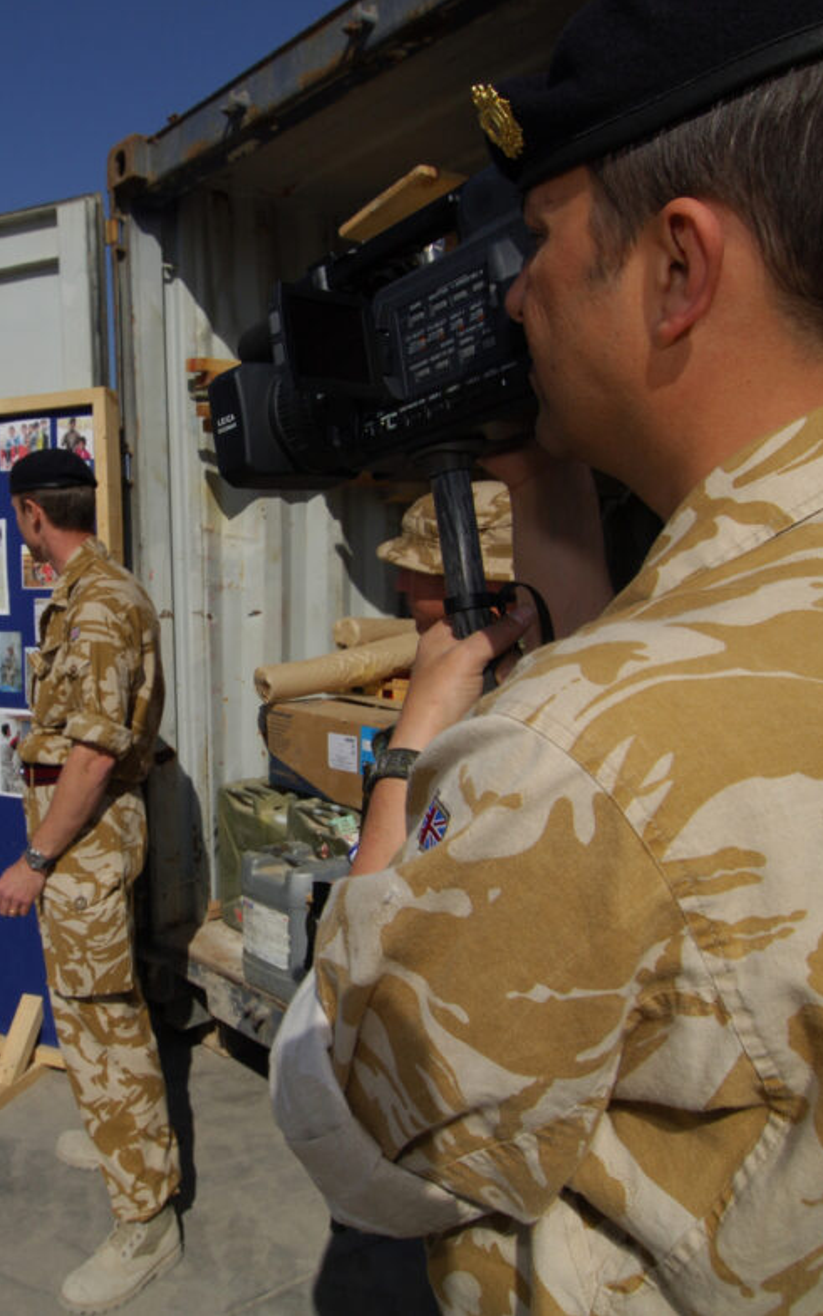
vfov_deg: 66.5
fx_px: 1004
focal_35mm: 28
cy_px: 650
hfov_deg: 42.7
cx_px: 174
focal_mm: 12
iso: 200
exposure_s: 1/1250
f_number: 8
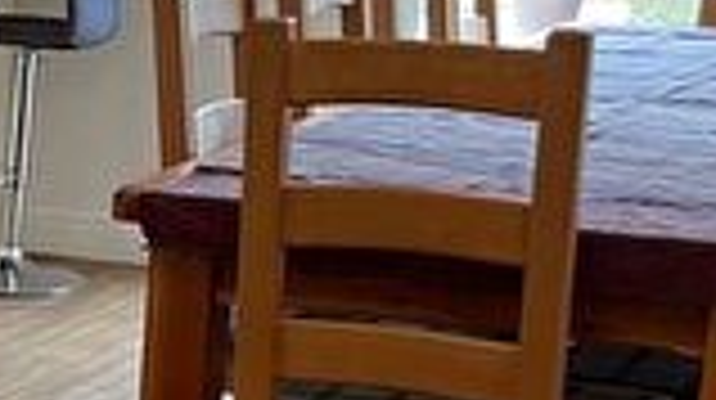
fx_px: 2370
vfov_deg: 9.6
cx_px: -639
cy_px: 443
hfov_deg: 14.7
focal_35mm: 125
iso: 80
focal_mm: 4.2
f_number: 1.6
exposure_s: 1/50
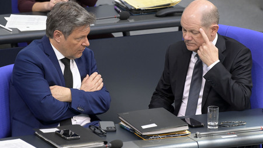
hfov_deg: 5.0
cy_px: 64
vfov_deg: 2.8
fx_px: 3013
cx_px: 131
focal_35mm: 432
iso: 6400
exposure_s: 1/320
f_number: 5.6
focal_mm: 410
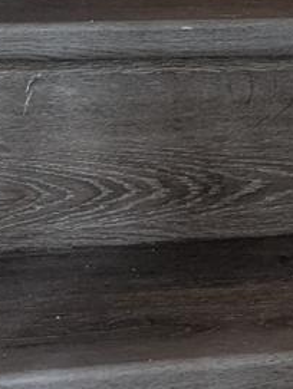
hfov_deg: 10.8
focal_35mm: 136
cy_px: -433
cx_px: 280
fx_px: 1531
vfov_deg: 12.4
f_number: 1.85
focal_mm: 6.81
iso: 357
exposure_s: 1/30
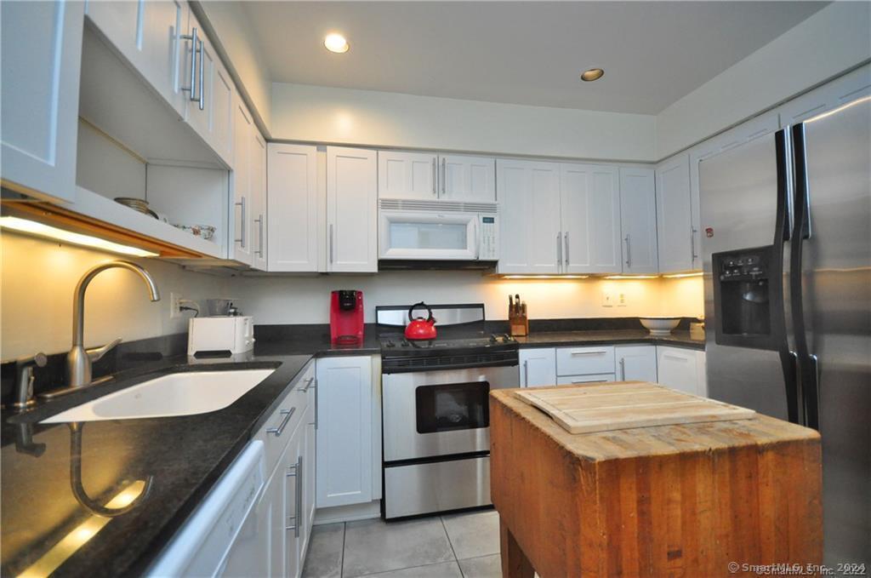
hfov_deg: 100.5
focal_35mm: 15
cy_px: 289
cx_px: 436
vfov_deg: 77.1
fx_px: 362
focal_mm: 10
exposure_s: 1/160
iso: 1600
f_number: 4
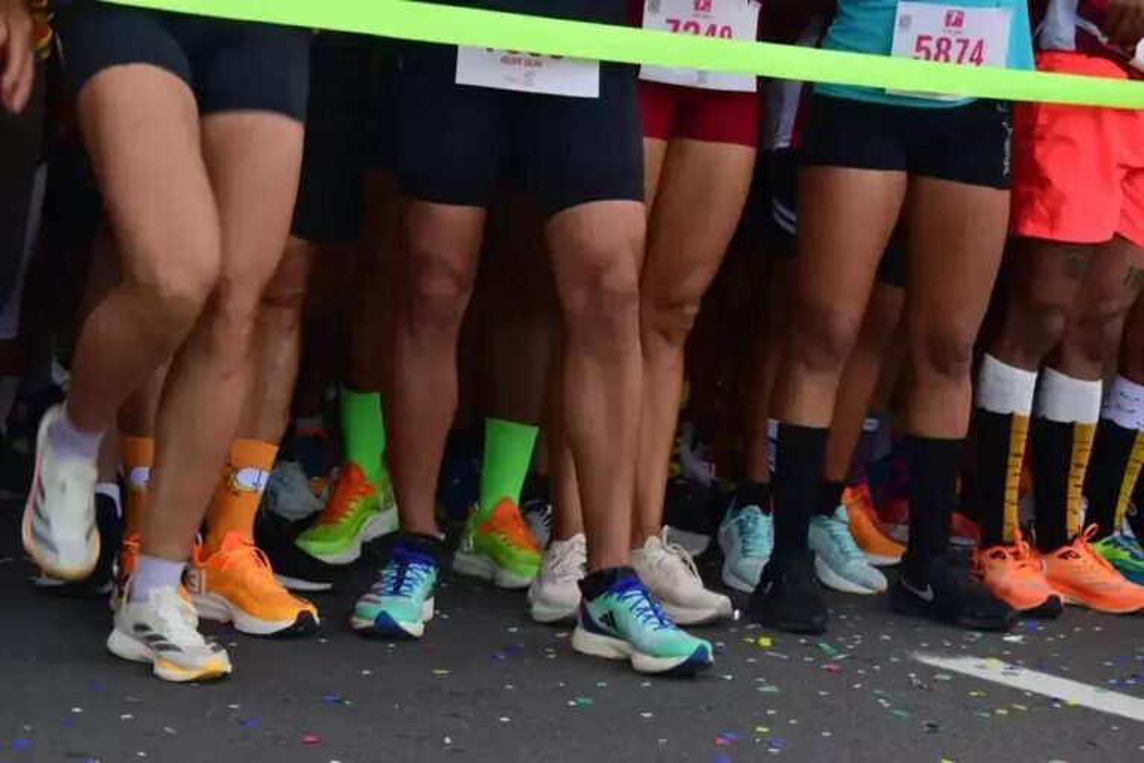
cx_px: 572
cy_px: 382
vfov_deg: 18.9
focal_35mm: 72
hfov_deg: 28.1
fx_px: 2288
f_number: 13
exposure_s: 1/80
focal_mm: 48
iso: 250
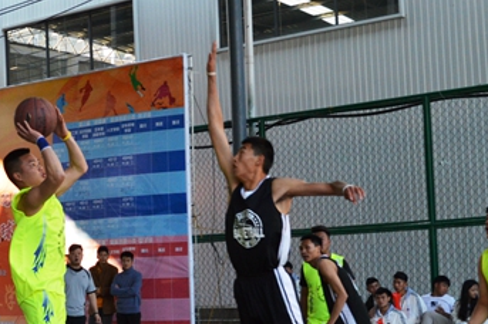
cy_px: 235
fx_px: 1244
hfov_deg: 22.0
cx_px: 137
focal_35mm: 92
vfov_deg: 14.8
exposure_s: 1/320
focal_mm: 35
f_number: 7.1
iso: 1600
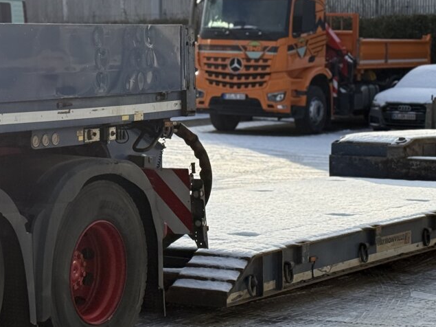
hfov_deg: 16.2
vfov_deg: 12.2
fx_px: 1524
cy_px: 87
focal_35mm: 121
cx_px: 139
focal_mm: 6.76
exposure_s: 1/5587
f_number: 1.78
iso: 100
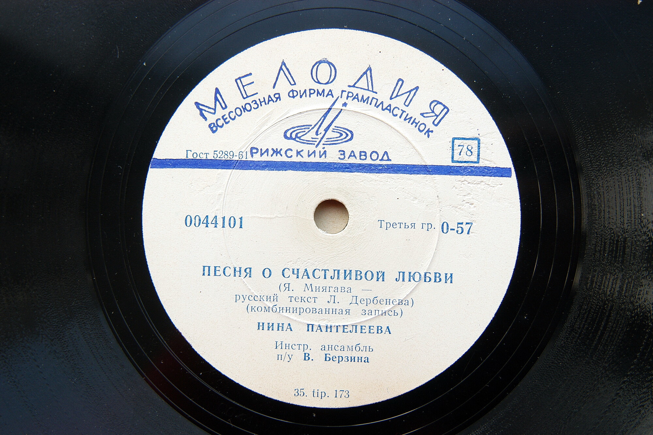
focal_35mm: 52
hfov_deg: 37.9
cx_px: 326
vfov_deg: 25.7
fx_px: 951
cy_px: 218
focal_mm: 35
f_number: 4
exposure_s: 1/50
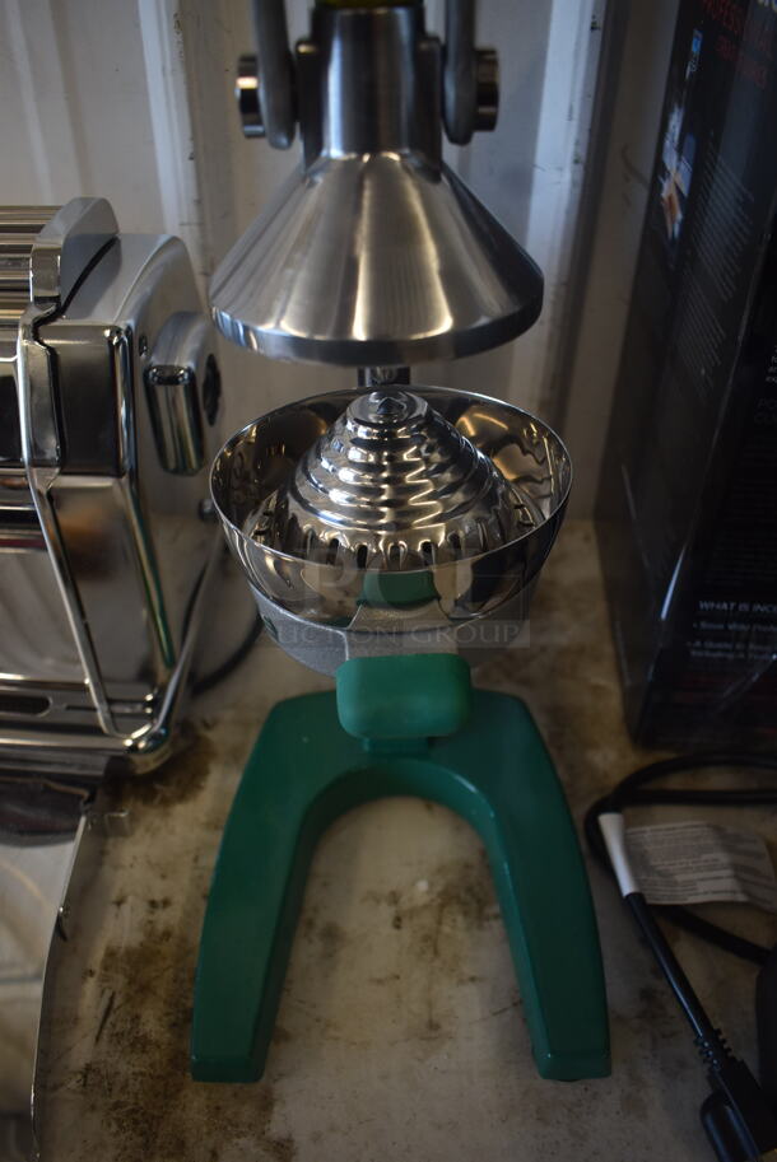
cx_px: 388
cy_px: 581
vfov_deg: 67.3
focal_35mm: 27
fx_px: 873
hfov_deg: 48.0
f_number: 3.5
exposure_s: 1/250
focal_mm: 18
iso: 720
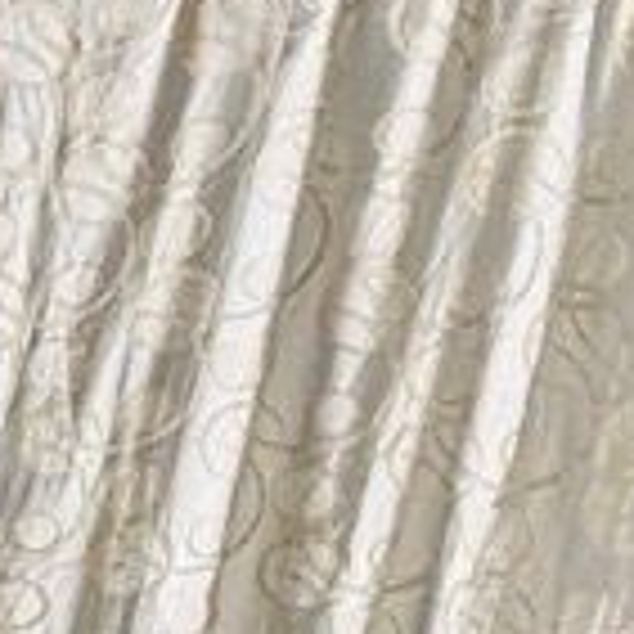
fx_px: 1865
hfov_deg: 16.8
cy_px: 1192
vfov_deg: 15.9
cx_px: -423
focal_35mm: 90
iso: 250
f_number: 2.2
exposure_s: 1/50
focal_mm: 2.22
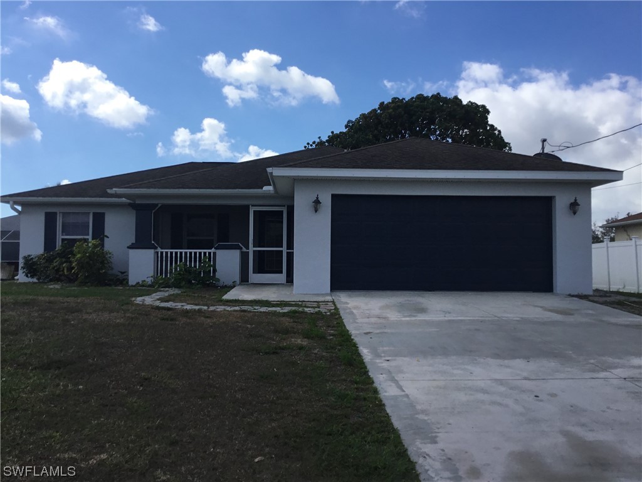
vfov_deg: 45.4
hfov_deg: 58.4
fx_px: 575
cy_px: 241
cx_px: 321
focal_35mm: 31
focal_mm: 3.3
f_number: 2.4
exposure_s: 1/1852
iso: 25
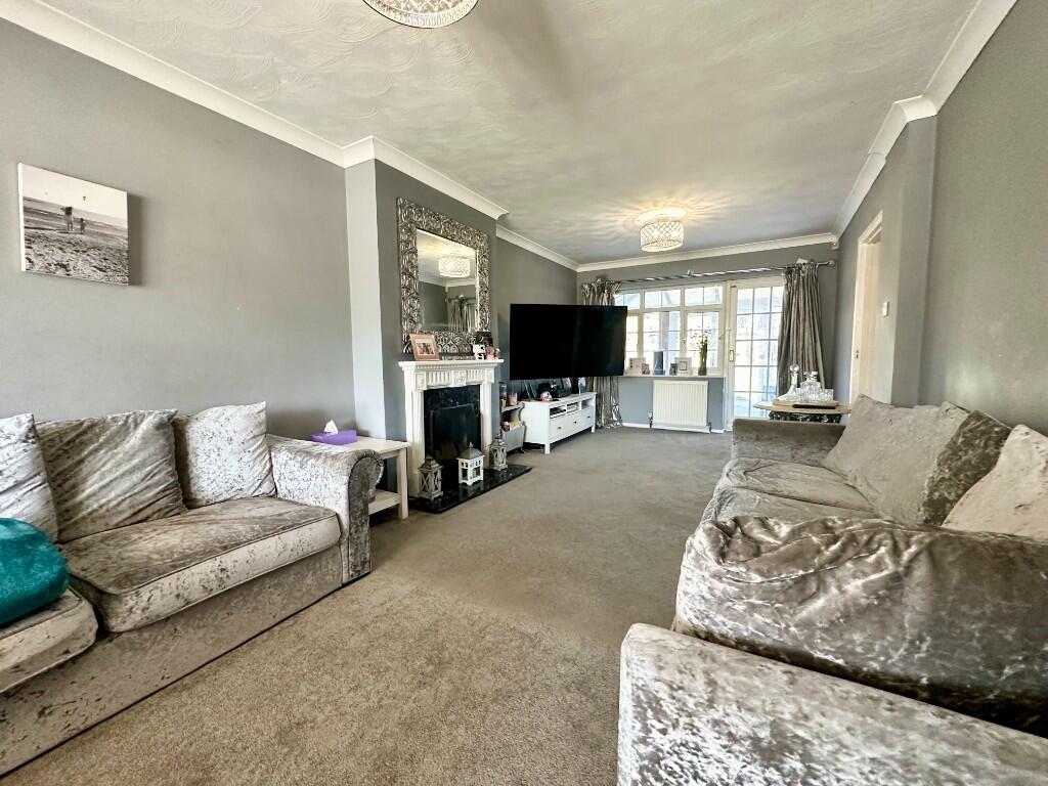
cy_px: 393
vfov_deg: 85.7
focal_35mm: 14
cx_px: 524
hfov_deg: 102.1
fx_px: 424
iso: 320
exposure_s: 1/75
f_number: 2.2
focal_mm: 2.22
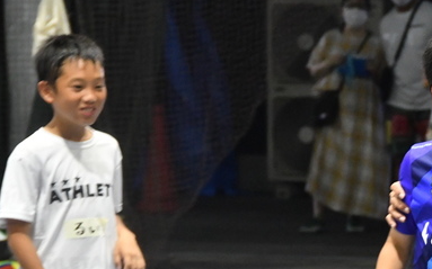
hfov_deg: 7.3
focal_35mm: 288
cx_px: 382
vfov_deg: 4.6
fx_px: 3389
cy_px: 201
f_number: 5.3
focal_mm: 95
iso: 5000
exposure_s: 1/80
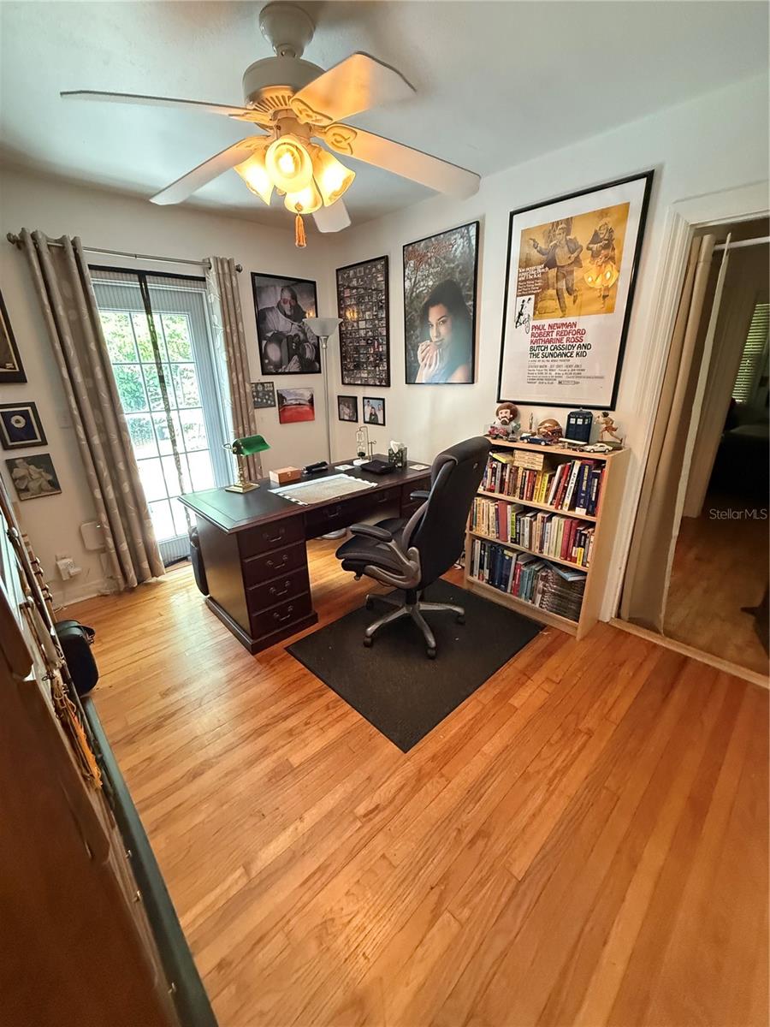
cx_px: 385
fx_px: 415
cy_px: 514
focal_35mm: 14
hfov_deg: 85.7
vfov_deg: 102.1
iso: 800
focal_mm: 2.22
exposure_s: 1/60
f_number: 2.2
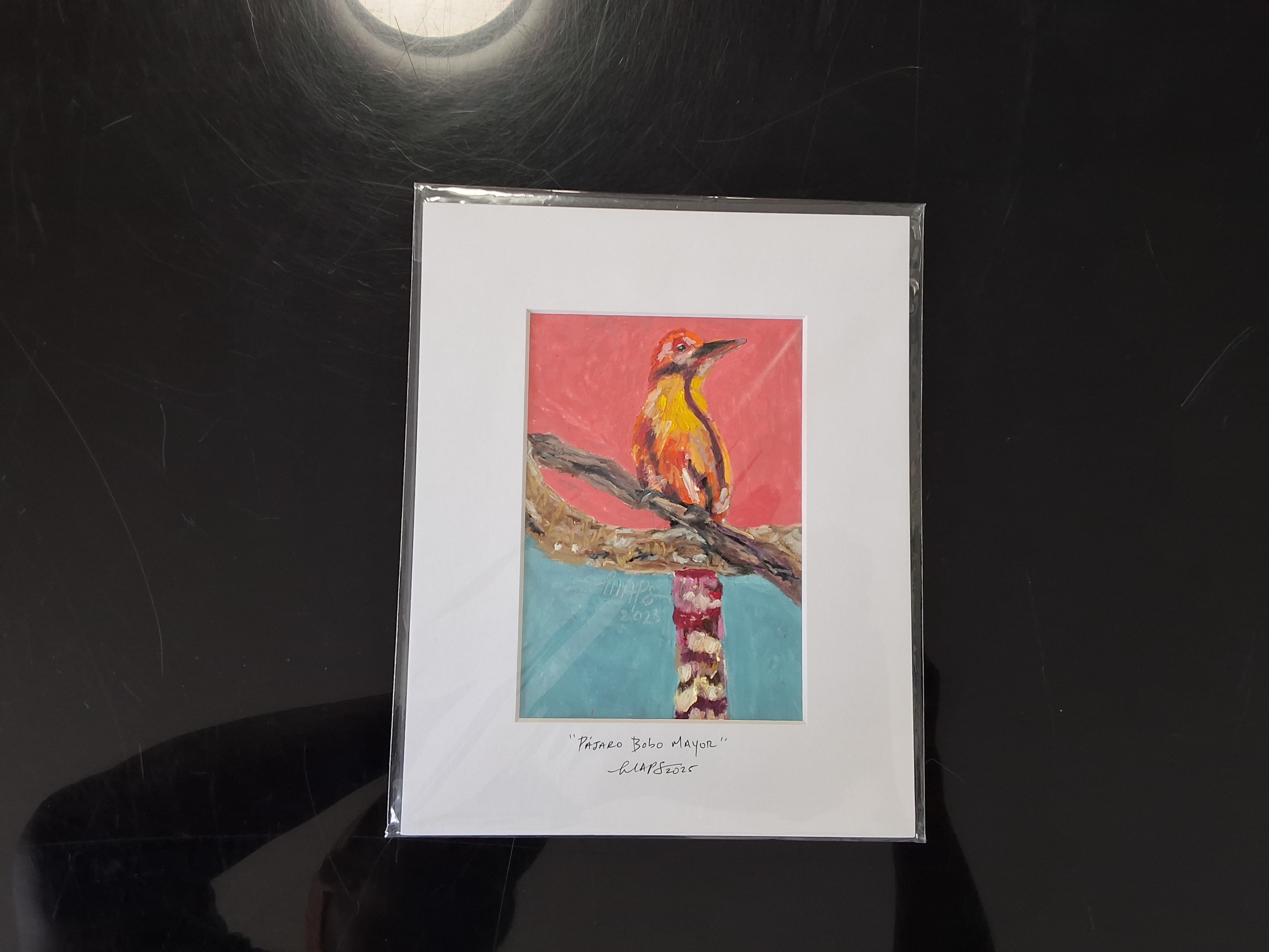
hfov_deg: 63.4
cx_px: 634
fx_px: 1026
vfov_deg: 49.7
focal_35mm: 28
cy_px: 476
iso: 80
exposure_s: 1/40
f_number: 1.9
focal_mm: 2.91
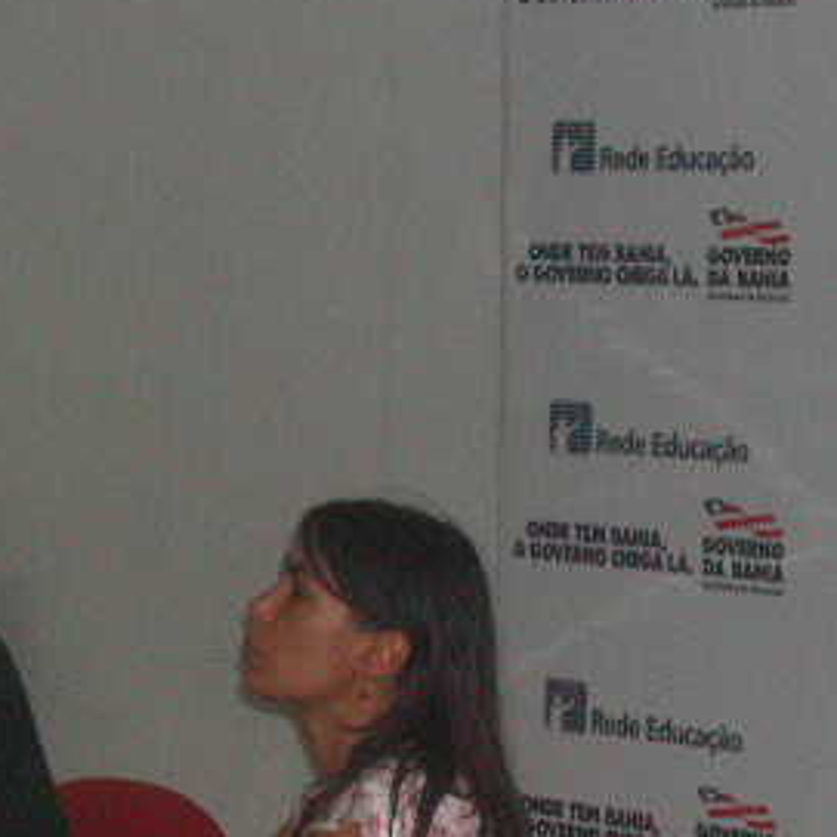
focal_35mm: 171
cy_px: 596
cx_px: 525
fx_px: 4678
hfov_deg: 10.2
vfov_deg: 10.2
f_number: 4.1
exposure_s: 1/60.1
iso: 400
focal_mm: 17.4
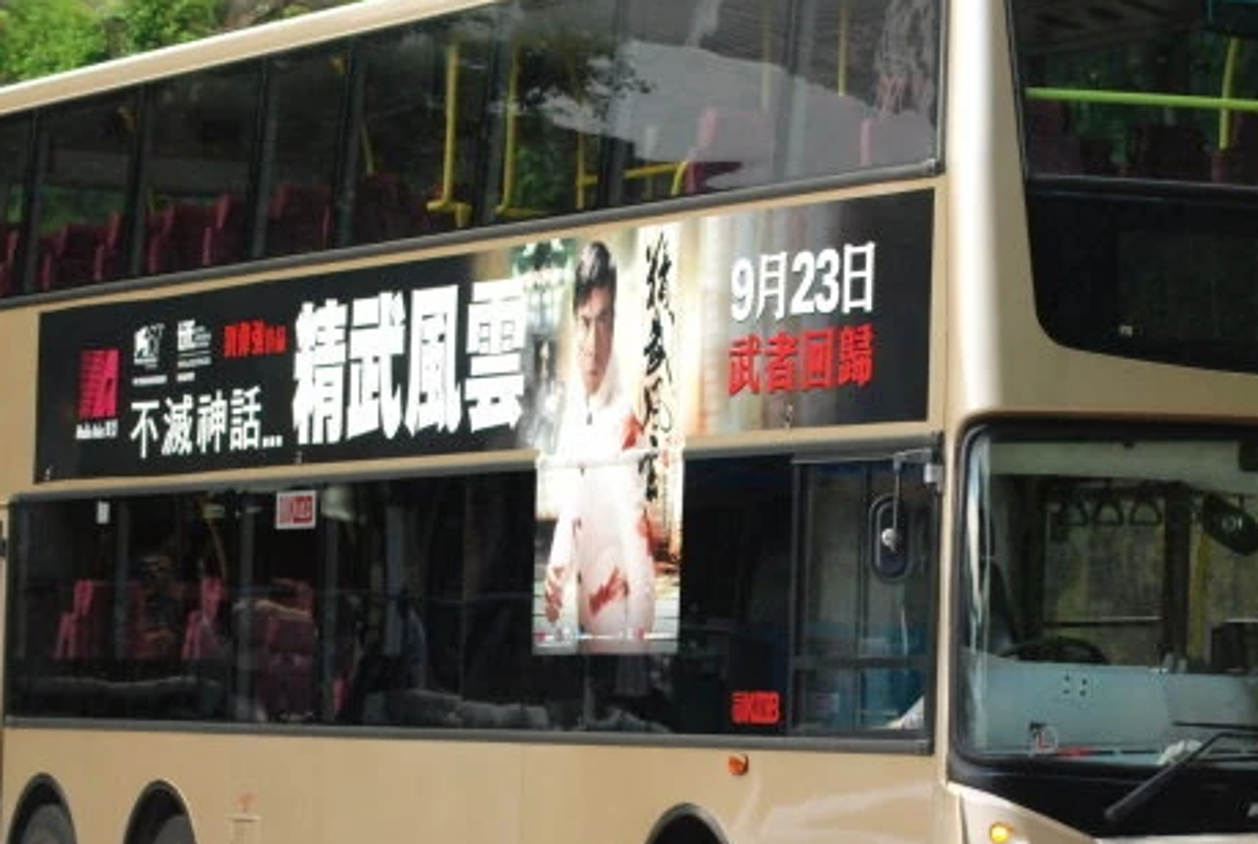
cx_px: 751
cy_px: 480
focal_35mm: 183
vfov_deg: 7.5
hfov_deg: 11.2
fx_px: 6407
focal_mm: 70
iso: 1250
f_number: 7.1
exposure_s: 1/160
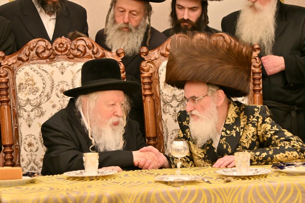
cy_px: 102
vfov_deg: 11.7
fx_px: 991
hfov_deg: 17.5
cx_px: 152
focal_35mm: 117
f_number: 4
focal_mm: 78
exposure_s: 1/160
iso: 320
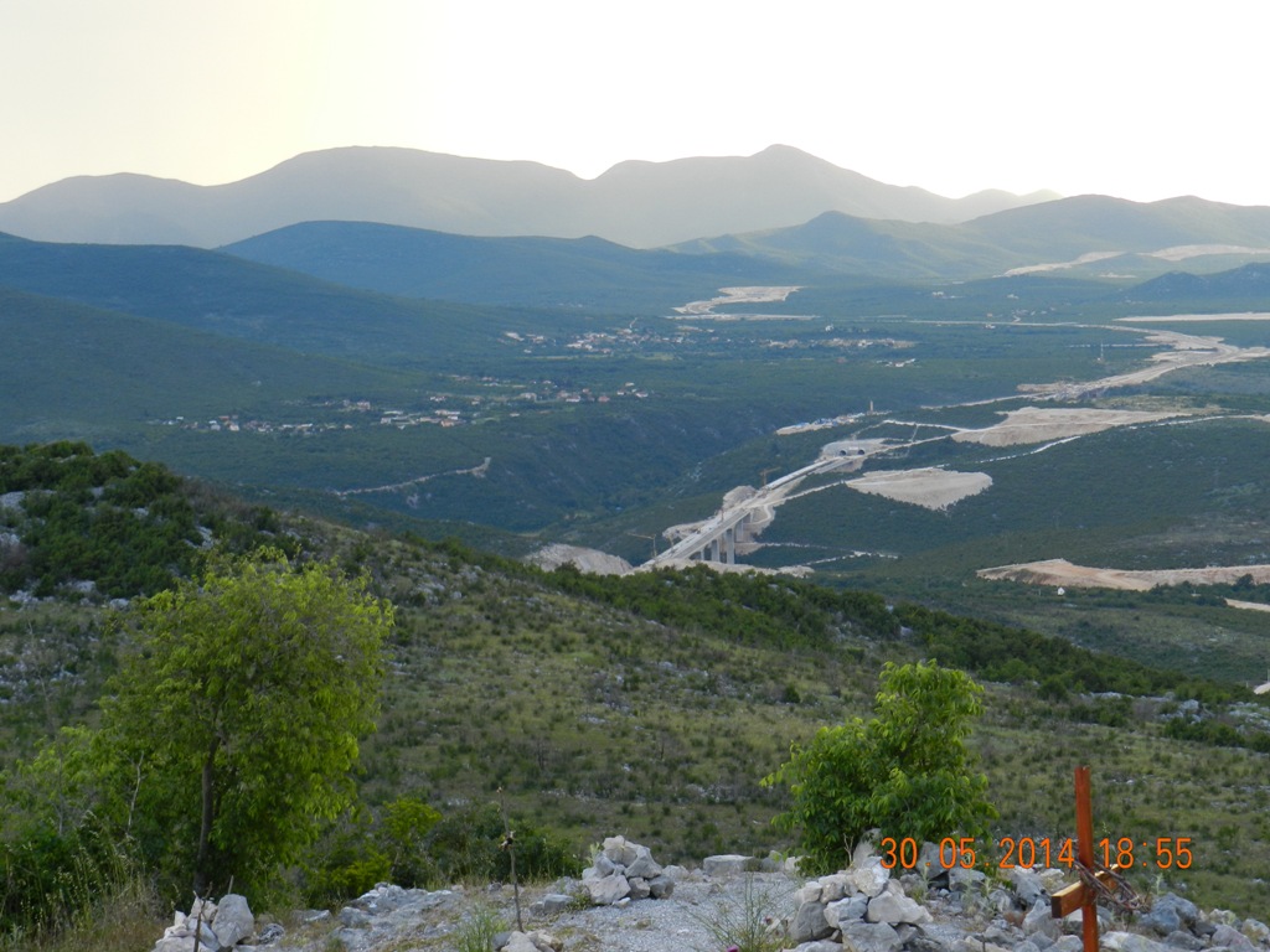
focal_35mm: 76
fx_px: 2788
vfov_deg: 19.4
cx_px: 635
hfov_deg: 25.7
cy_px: 476
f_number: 4.8
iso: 160
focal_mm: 13.5
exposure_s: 1/80
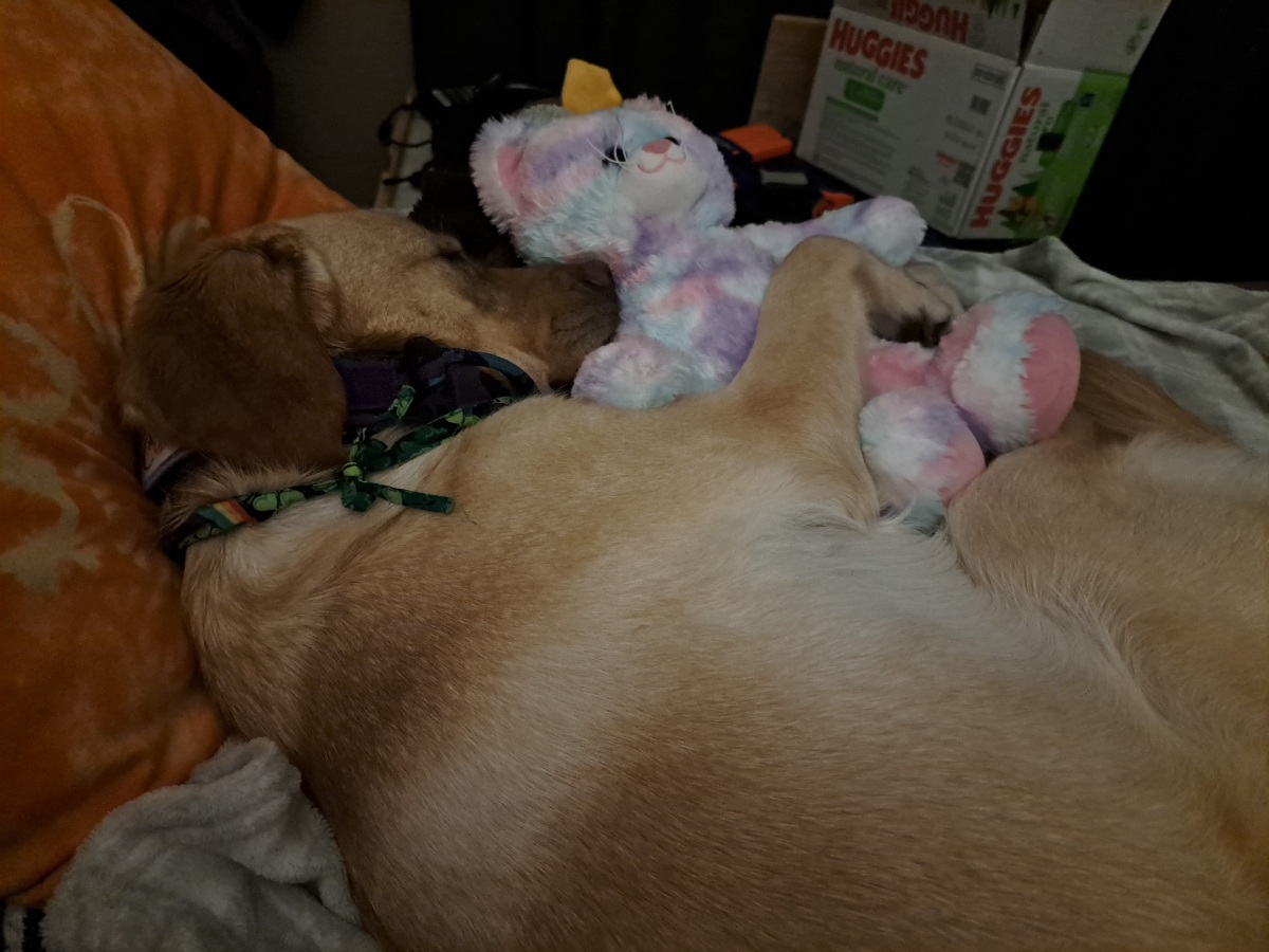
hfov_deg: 71.6
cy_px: 476
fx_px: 880
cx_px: 634
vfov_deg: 56.8
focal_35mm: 24
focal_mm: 5.23
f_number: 1.8
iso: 1600
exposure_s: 1/7
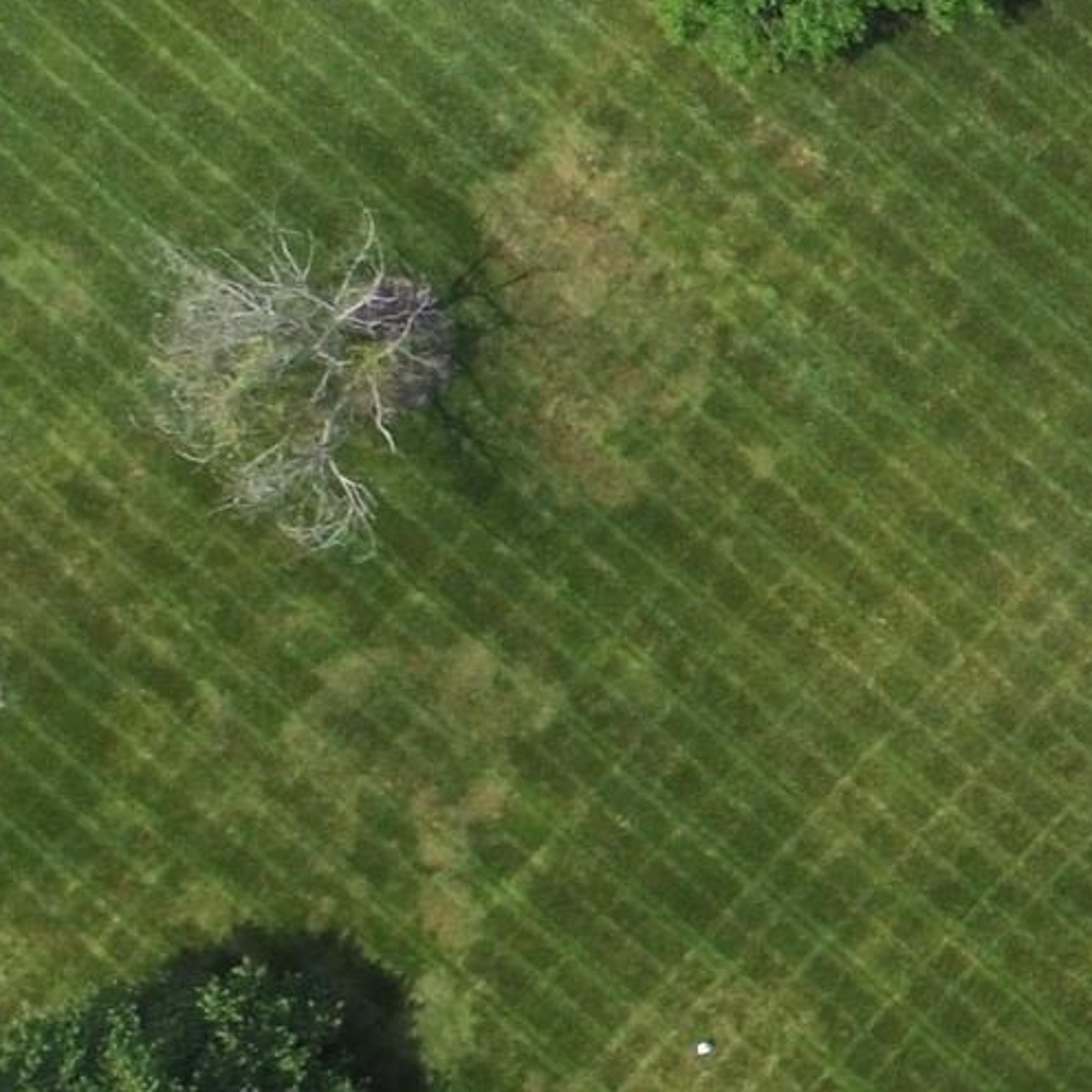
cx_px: 1877
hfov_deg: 19.0
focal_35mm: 73
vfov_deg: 23.7
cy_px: 601
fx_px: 2605
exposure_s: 1/1524
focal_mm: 3.61
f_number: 2.8
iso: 100
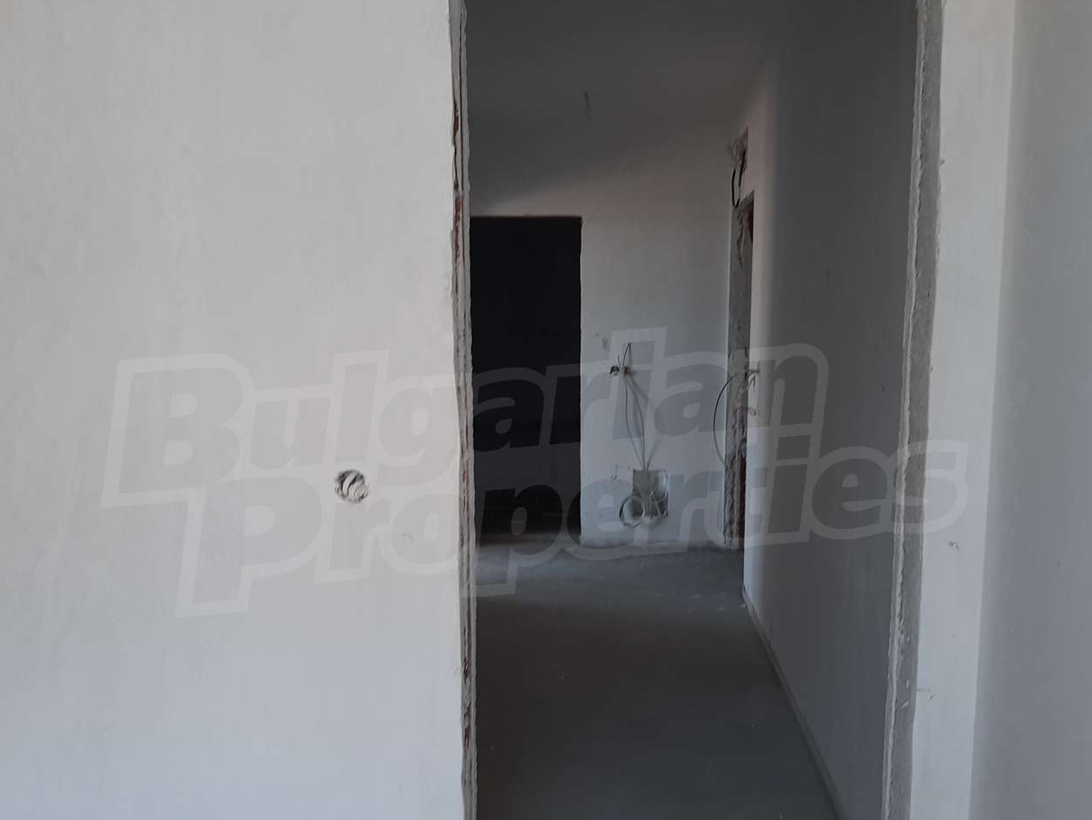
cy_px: 472
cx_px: 535
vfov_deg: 45.3
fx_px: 978
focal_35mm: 31
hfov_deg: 58.3
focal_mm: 3.93
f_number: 1.7
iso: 50
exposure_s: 1/50
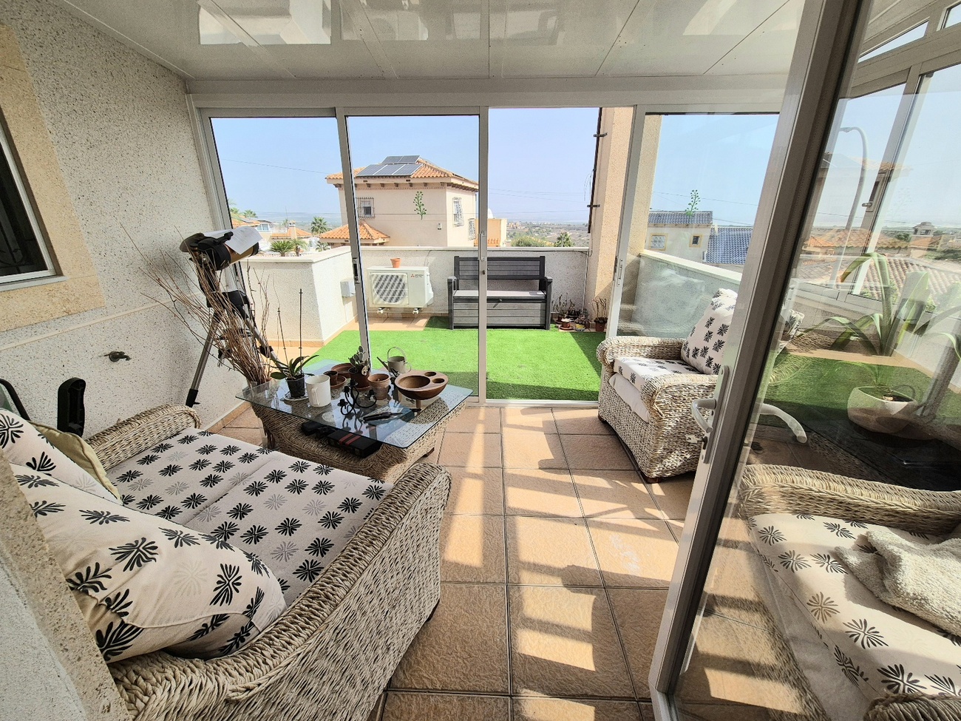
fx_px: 361
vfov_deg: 89.9
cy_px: 360
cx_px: 480
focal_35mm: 13
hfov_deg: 106.2
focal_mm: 2.2
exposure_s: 1/1667
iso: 50
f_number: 2.2
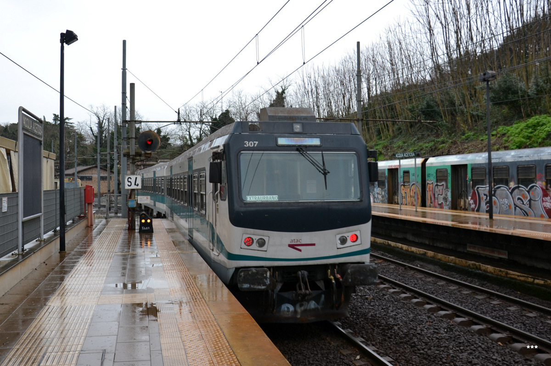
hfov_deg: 59.6
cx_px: 276
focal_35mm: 32
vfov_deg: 41.6
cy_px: 183
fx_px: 482
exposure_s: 1/125
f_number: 5.6
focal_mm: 21
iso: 160
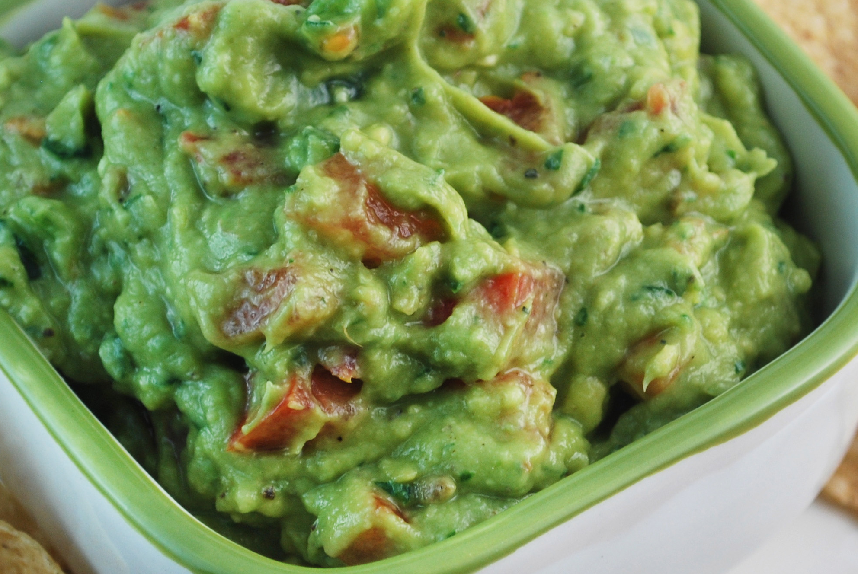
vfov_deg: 8.6
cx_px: 433
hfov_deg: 12.7
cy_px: 292
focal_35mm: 161
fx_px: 3841
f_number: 5.6
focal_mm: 55
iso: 200
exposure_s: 1/100
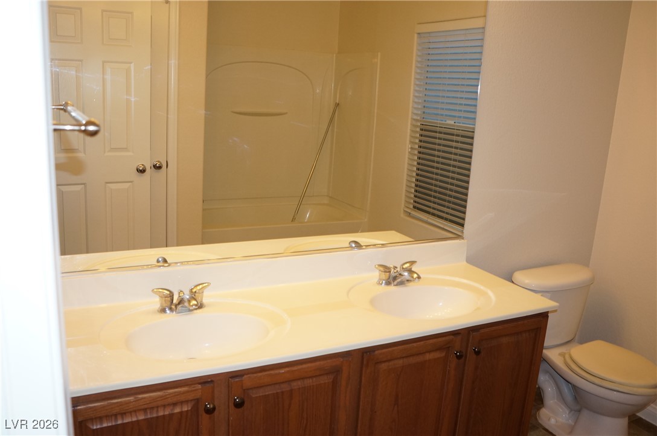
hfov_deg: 62.0
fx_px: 547
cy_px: 218
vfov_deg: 43.5
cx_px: 328
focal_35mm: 30
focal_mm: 20
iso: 800
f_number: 4
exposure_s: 1/60
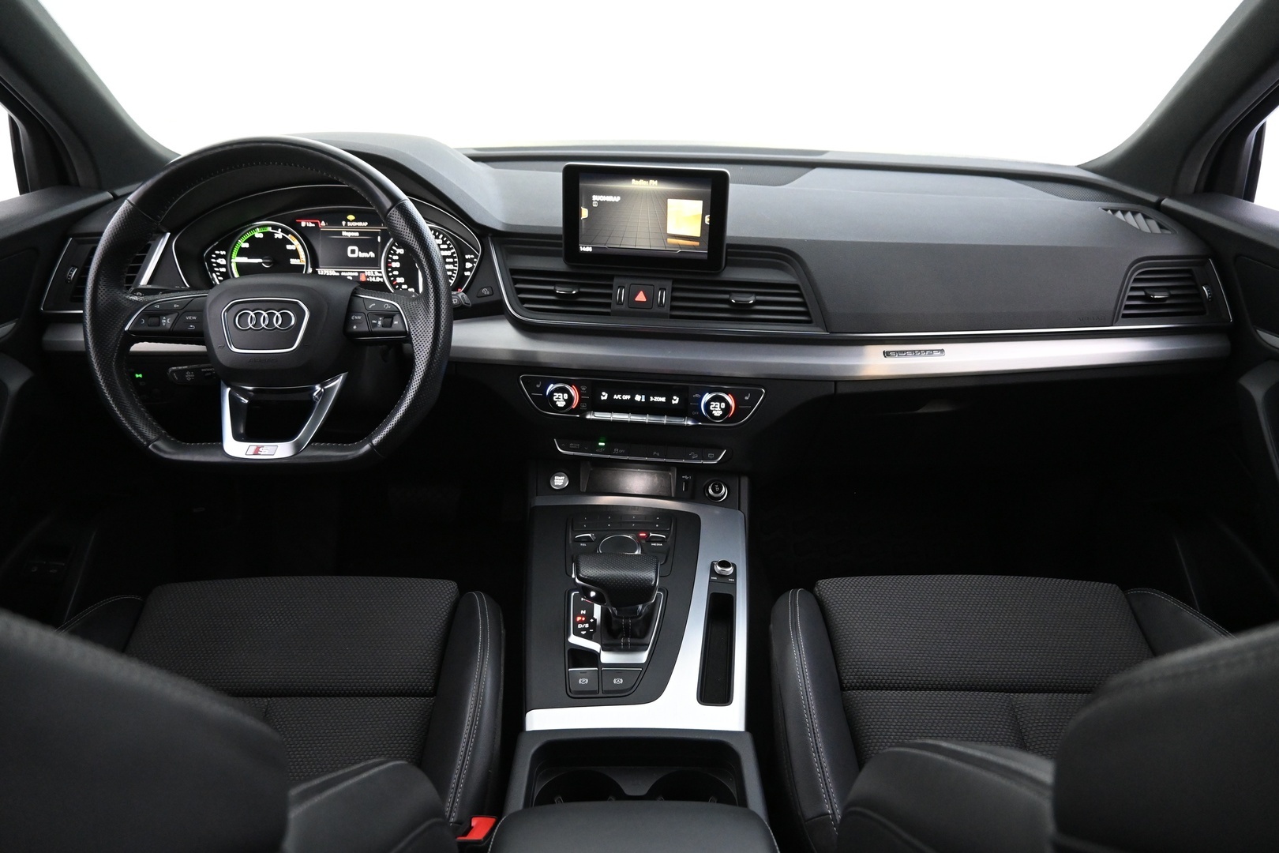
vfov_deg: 53.1
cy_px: 426
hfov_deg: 73.7
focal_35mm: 24
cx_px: 640
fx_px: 853
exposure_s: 1/25
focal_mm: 16
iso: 3600
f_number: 3.5
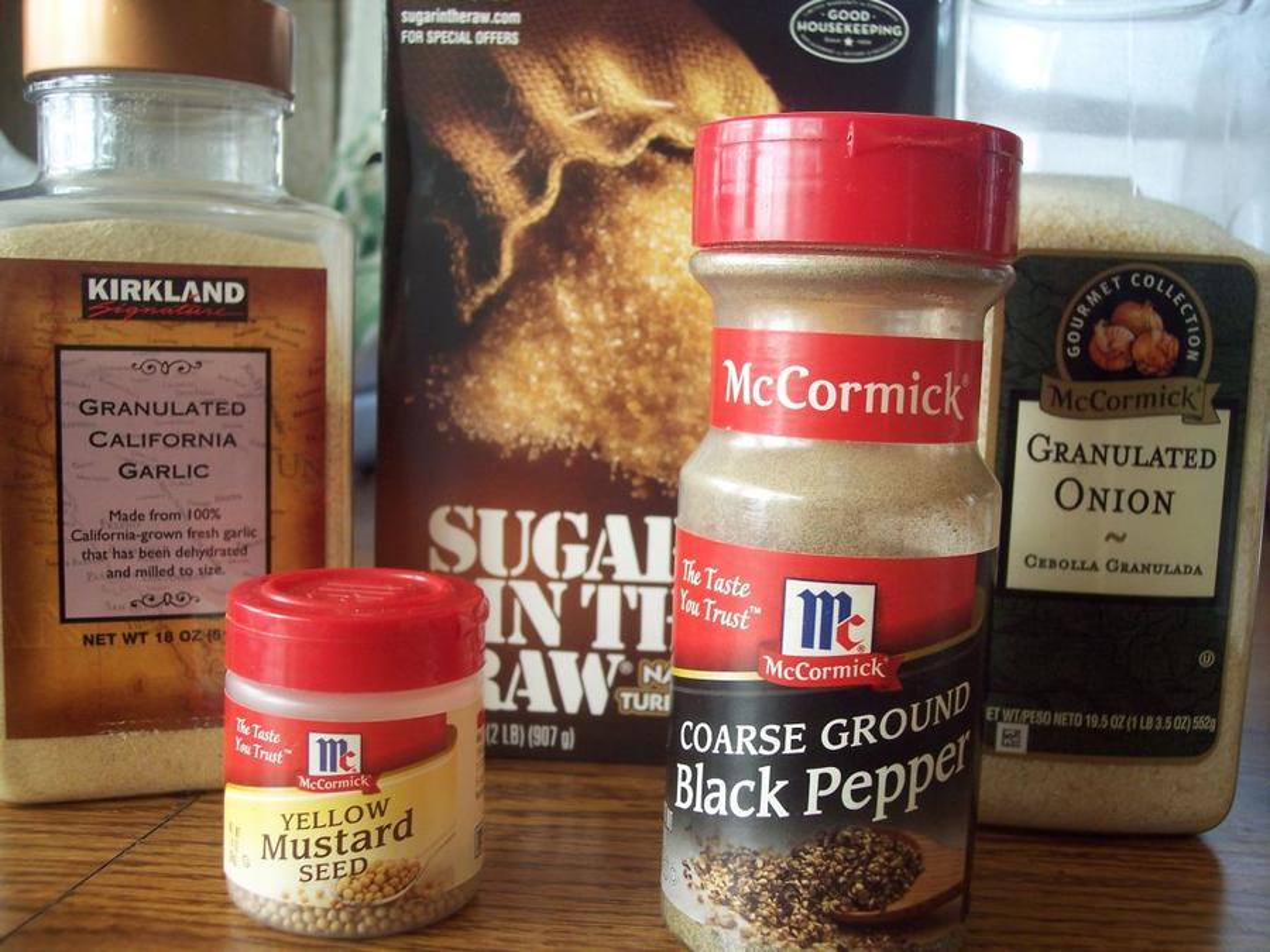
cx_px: 635
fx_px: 1431
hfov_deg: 47.9
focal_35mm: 39
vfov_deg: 36.8
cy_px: 476
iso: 140
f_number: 3.4
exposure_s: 1/30
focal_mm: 8
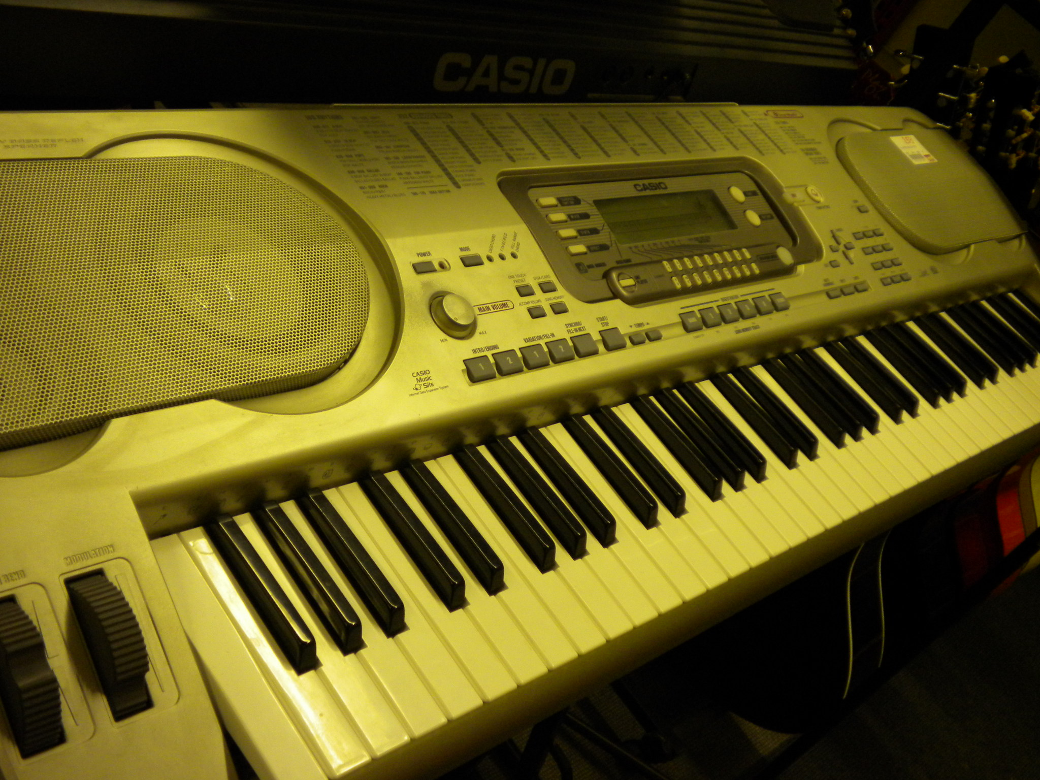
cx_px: 520
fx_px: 1232
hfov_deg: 45.8
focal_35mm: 41
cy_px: 390
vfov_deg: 35.1
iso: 280
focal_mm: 7.4
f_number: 3.5
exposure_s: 1/74.7
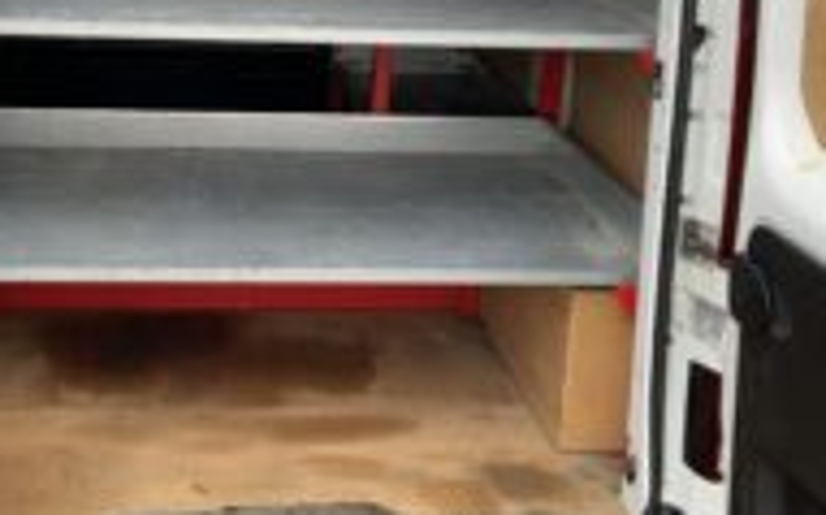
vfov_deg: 22.1
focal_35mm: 58
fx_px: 1304
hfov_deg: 35.0
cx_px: 324
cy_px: 138
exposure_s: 1/122
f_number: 1.8
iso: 50
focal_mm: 3
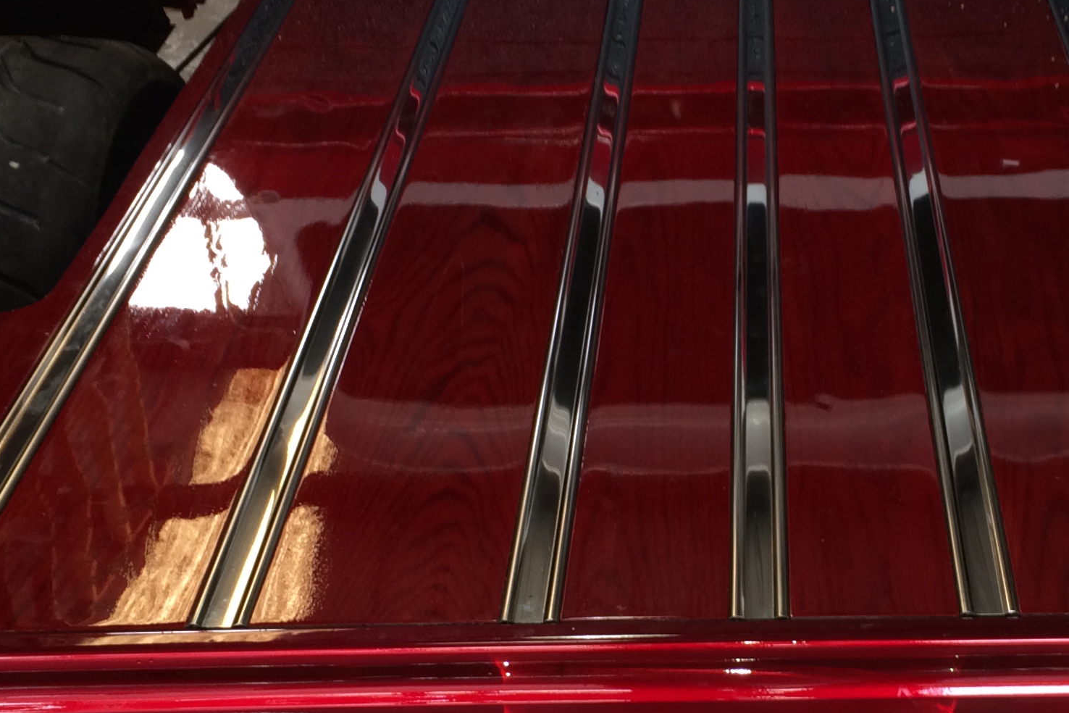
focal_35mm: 69
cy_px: 483
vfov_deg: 19.7
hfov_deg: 28.9
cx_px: 762
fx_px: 2049
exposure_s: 1/30
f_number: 2.2
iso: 40
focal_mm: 4.12
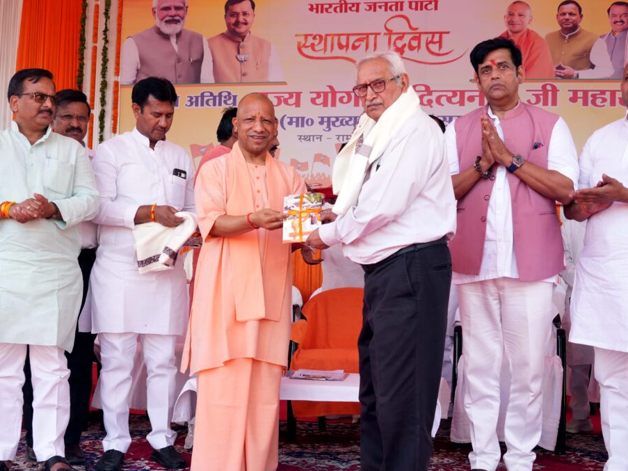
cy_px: 236
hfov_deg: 39.7
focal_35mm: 48
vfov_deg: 30.3
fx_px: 871
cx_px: 319
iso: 1000
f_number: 8
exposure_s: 1/200
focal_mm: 44
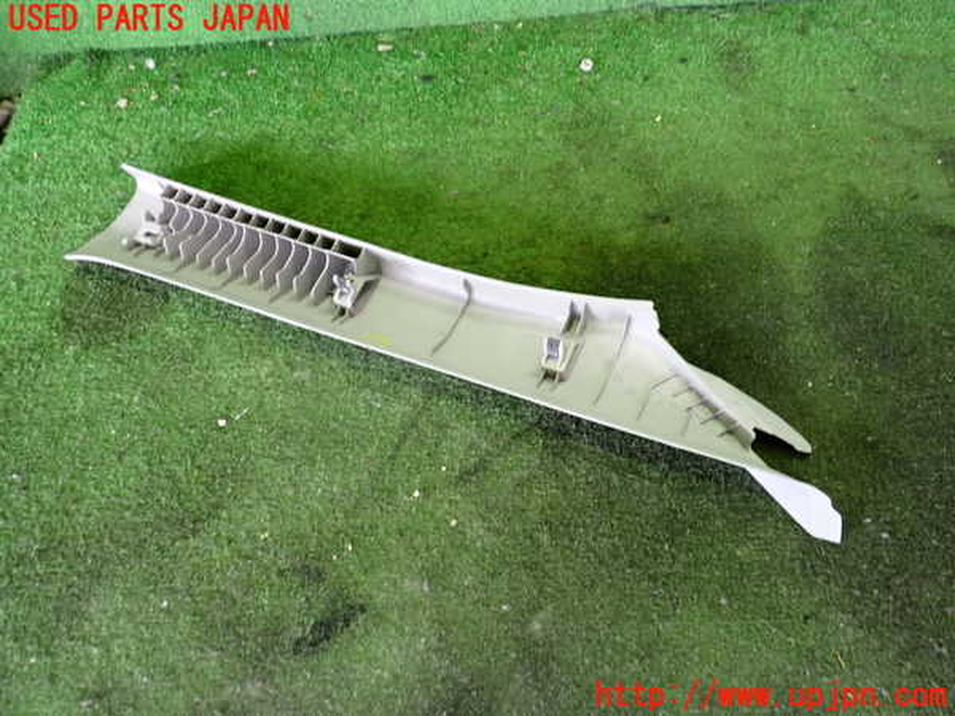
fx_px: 828
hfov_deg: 60.0
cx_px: 478
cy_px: 358
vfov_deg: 46.8
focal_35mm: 30
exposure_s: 1/30
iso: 320
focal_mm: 5.4
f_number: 2.3
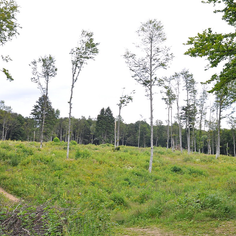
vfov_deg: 39.2
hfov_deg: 38.8
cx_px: 151
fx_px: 332
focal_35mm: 43
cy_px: 119
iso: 200
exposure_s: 1/200
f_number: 7.1
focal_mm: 22
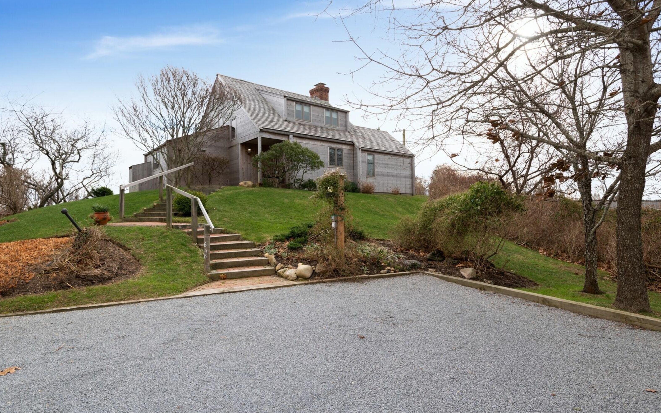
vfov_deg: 59.6
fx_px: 360
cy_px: 191
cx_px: 325
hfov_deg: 85.1
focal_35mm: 20
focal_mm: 19
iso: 200
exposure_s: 1/250
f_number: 8
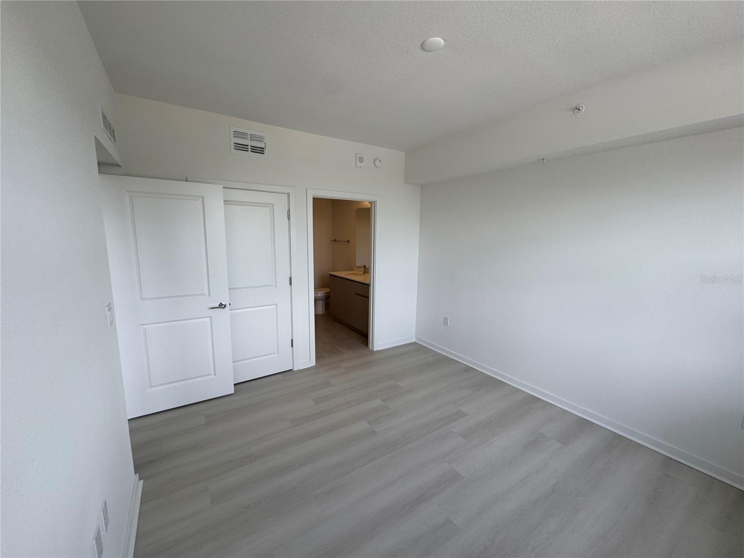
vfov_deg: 85.7
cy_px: 279
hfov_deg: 102.1
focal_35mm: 14
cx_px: 372
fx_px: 301
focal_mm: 2.22
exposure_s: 1/131
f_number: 2.2
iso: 40
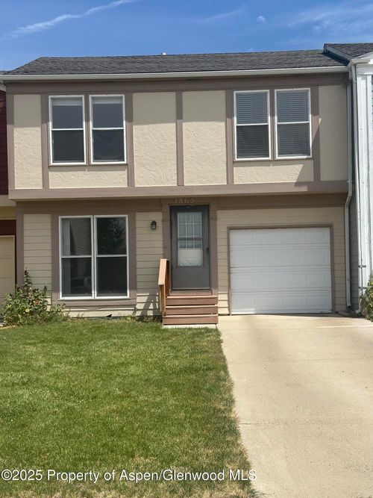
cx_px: 186
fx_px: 690
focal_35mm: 48
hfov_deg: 30.3
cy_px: 249
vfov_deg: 39.7
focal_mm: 6.86
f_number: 1.78
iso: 100
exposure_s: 1/8929
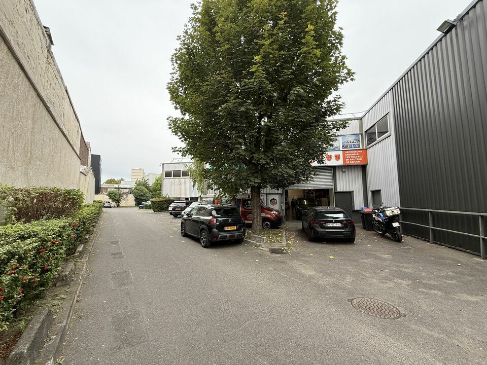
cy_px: 182
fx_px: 197
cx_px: 244
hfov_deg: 102.1
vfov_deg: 85.7
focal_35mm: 14
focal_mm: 2.22
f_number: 2.2
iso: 64
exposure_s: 1/180
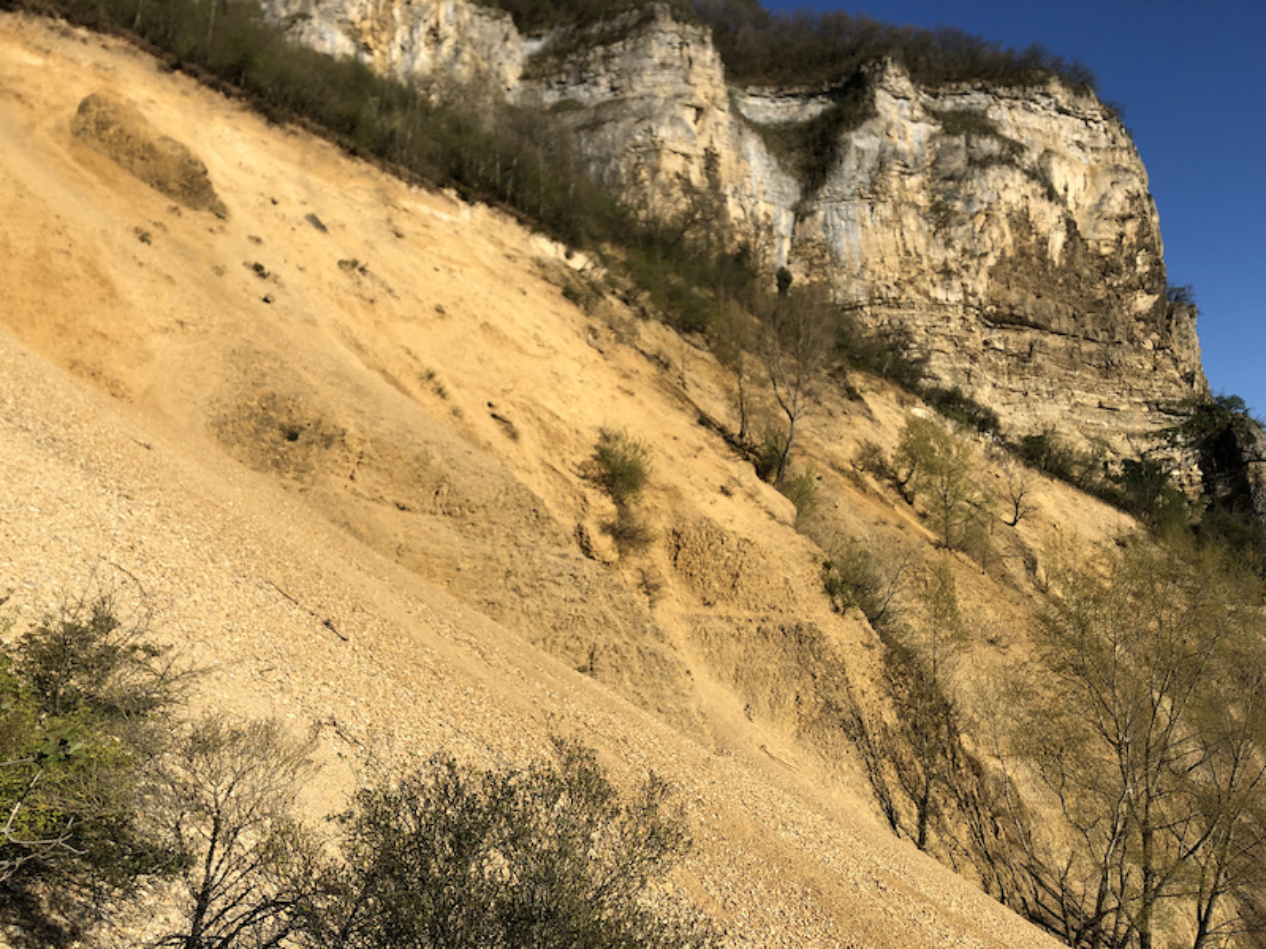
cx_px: 633
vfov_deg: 49.7
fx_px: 1024
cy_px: 474
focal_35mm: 28
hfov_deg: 63.4
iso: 20
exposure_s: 1/2288
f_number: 1.8
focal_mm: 4
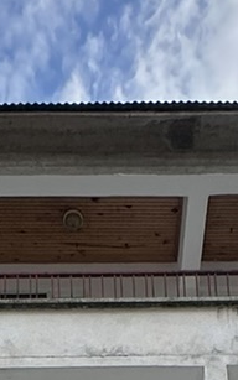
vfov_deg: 12.0
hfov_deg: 13.2
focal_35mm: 99
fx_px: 1027
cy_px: 1097
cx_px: 90
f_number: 2.2
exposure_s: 1/1125
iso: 40
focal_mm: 2.22
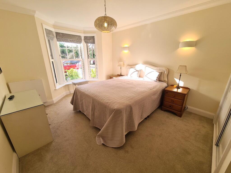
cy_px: 86
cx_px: 116
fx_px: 87
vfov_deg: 89.9
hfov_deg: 106.2
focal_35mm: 13
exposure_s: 1/125
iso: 50
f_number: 2.2
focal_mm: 2.2
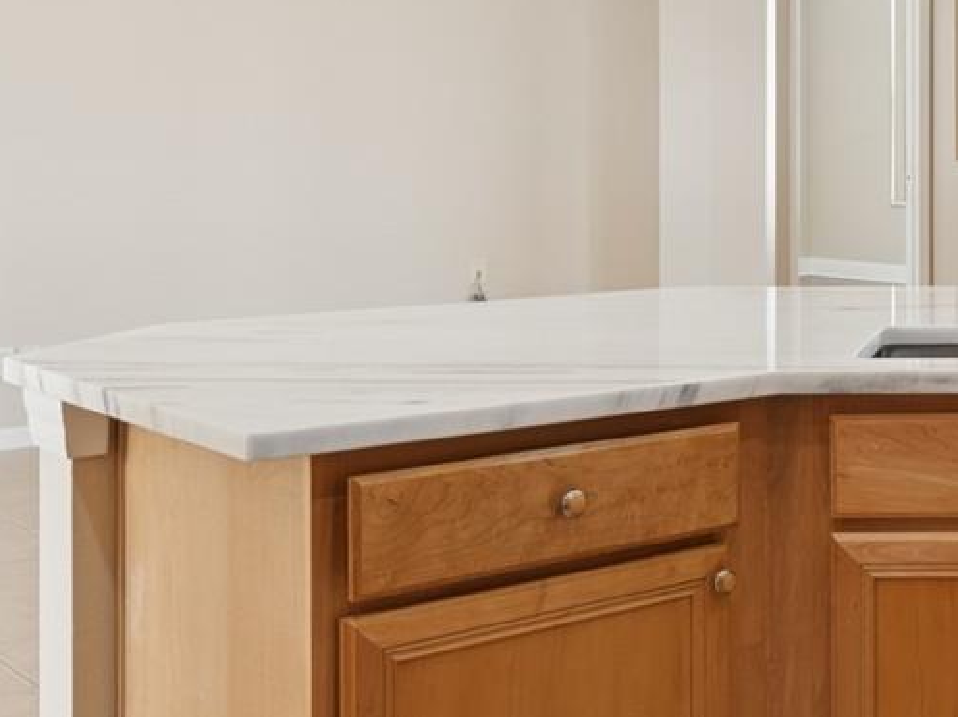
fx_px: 1798
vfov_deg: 22.3
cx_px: 1122
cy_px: 152
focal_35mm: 65
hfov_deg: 26.8
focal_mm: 14
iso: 100
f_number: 9
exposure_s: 1/10
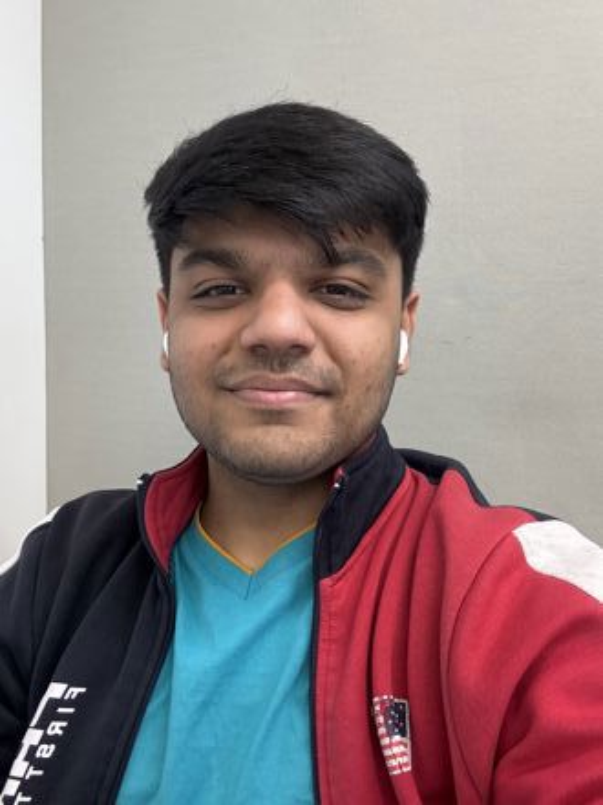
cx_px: 302
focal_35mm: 30
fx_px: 697
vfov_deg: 60.0
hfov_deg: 46.8
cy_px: 402
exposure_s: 1/60
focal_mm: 2.69
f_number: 1.9
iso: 200
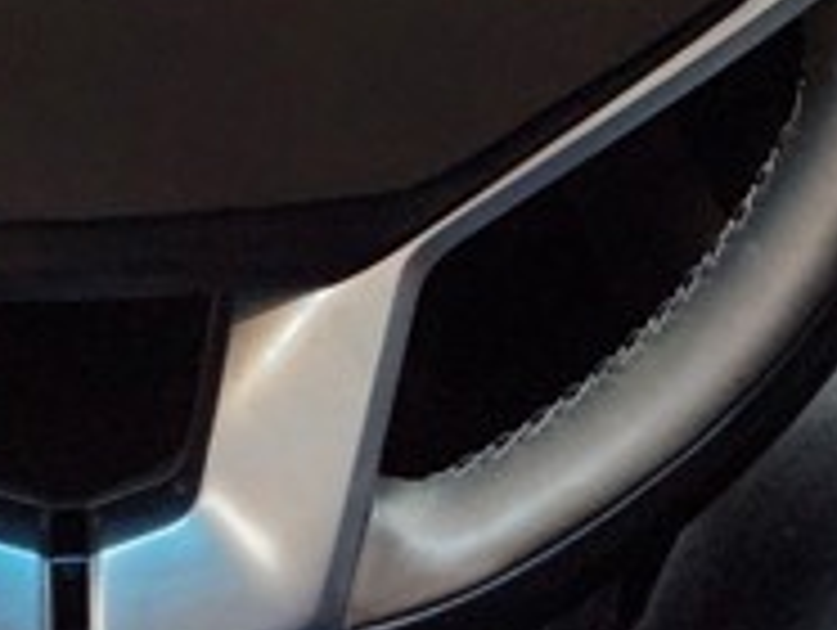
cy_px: -342
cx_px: 135
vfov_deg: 17.7
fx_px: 1792
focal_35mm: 74
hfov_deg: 25.7
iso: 1000
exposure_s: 1/120
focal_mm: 5.4
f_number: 1.8
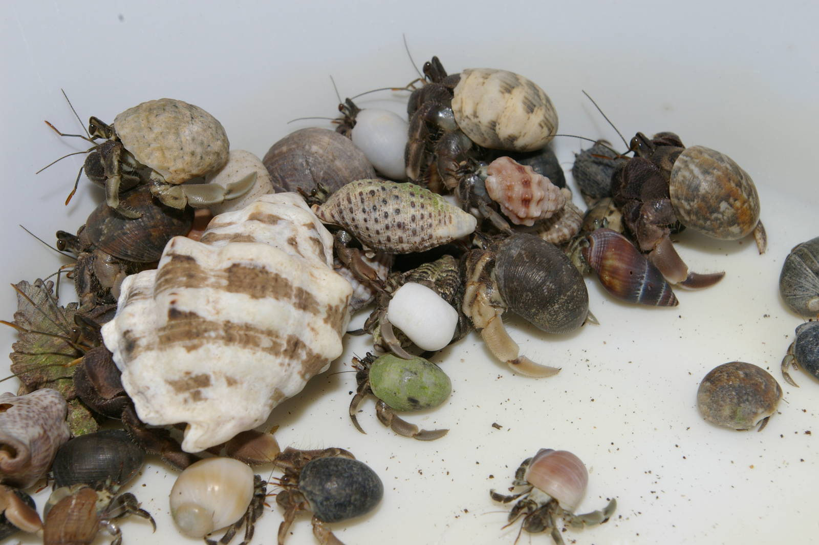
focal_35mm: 64
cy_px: 272
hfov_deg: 31.2
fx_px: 1466
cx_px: 410
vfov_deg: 21.0
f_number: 16
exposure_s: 1/60
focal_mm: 43
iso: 400
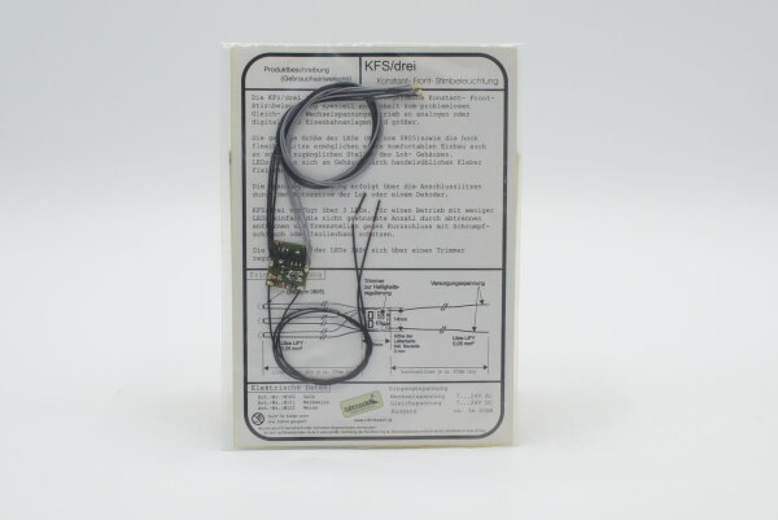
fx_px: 1135
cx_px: 389
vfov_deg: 25.8
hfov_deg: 37.8
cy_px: 260
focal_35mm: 52
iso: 250
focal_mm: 35
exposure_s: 1/160
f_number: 8
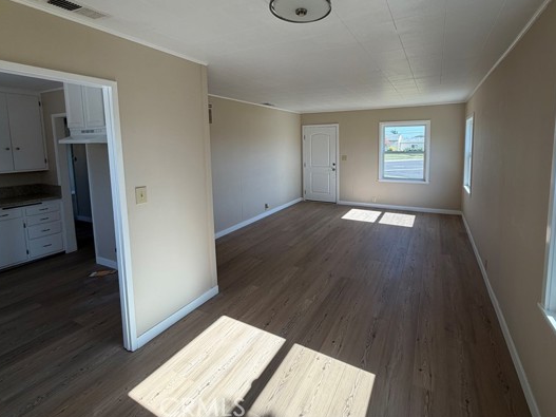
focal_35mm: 17
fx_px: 273
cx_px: 305
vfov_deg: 74.0
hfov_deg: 90.8
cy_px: 169
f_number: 2.2
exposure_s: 1/136
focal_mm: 2.22
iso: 40
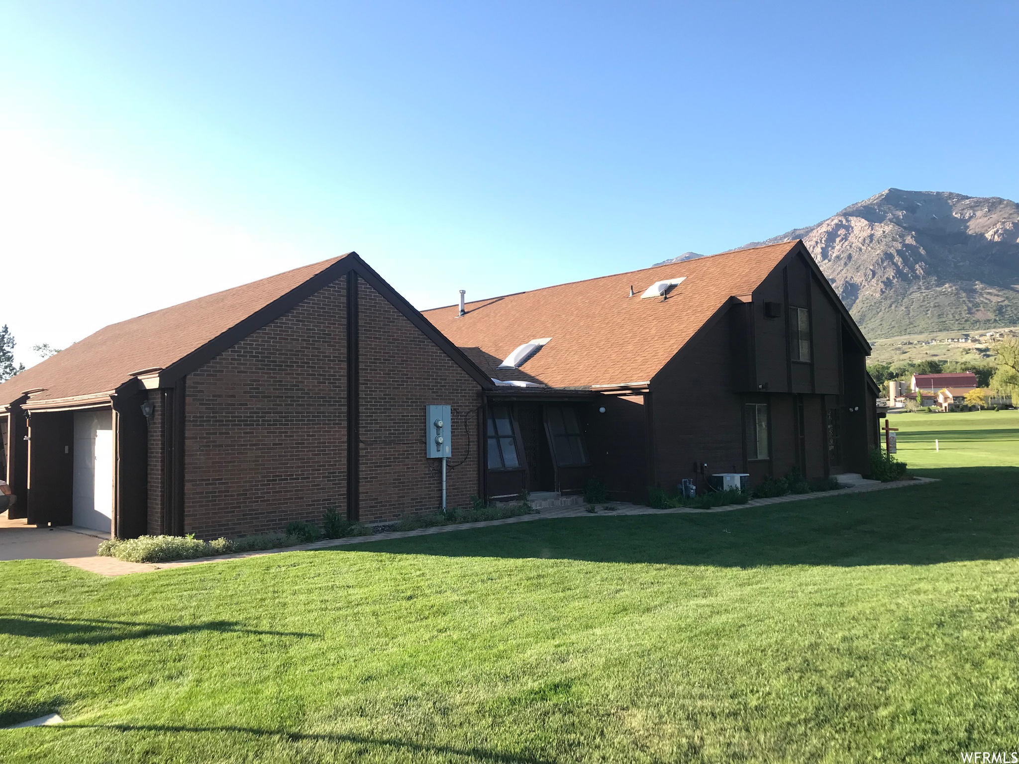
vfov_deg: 49.7
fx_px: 824
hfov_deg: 63.4
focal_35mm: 28
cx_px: 510
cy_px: 382
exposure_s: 1/638
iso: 20
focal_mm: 3.99
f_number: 1.8
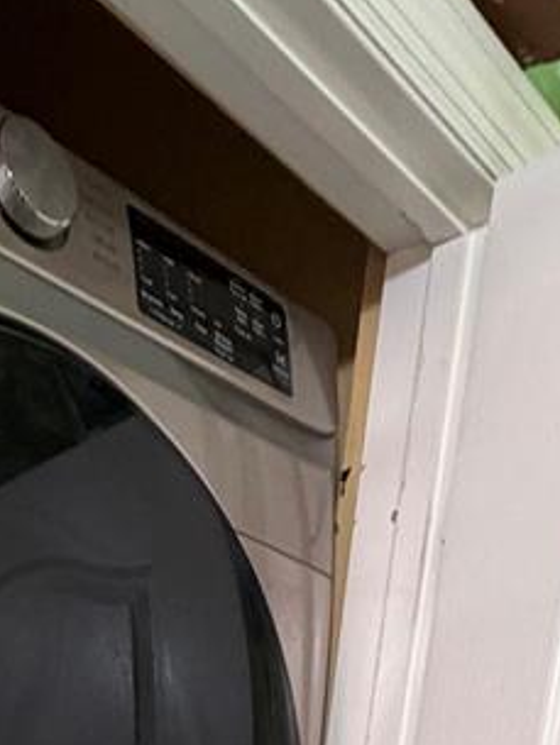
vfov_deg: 24.3
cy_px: 1204
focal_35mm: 55
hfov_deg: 26.3
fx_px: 1186
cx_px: 157
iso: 200
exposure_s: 1/60
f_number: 2.2
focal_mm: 2.22
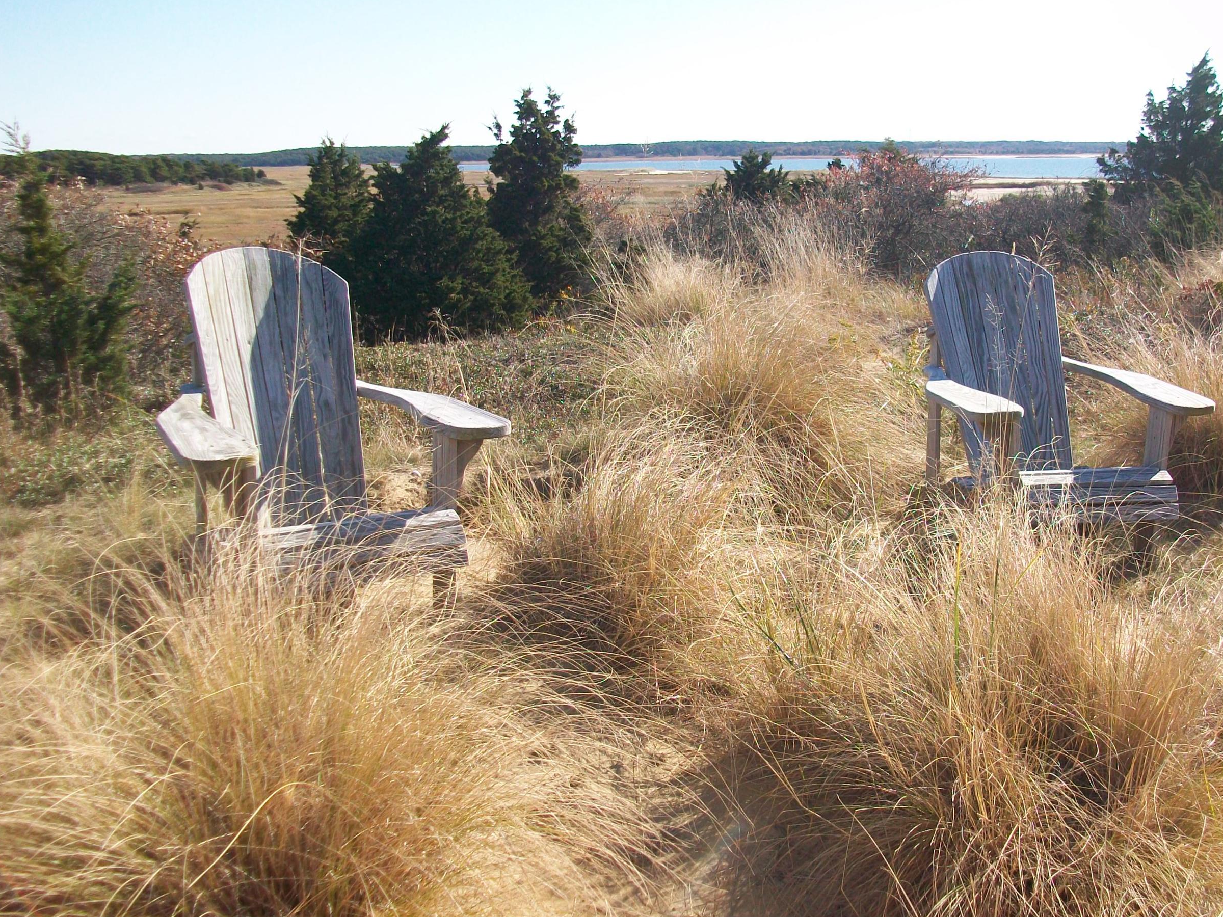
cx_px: 729
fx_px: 1413
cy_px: 374
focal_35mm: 40
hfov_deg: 46.6
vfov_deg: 35.9
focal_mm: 5.7
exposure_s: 1/640
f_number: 2.8
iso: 64
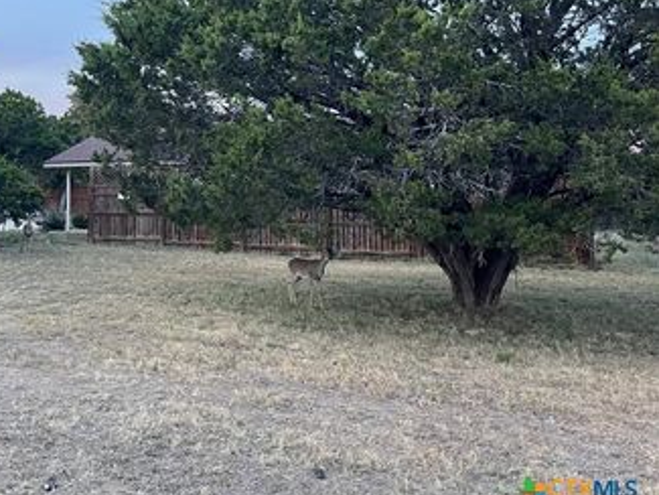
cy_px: 145
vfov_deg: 35.4
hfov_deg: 45.0
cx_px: 154
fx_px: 762
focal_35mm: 40
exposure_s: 1/60
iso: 160
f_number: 1.6
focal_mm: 5.1
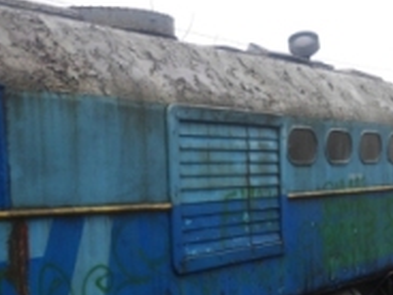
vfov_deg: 19.3
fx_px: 851
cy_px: 262
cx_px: 336
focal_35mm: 75
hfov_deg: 25.4
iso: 200
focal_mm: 20
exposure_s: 1/160
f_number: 2.2
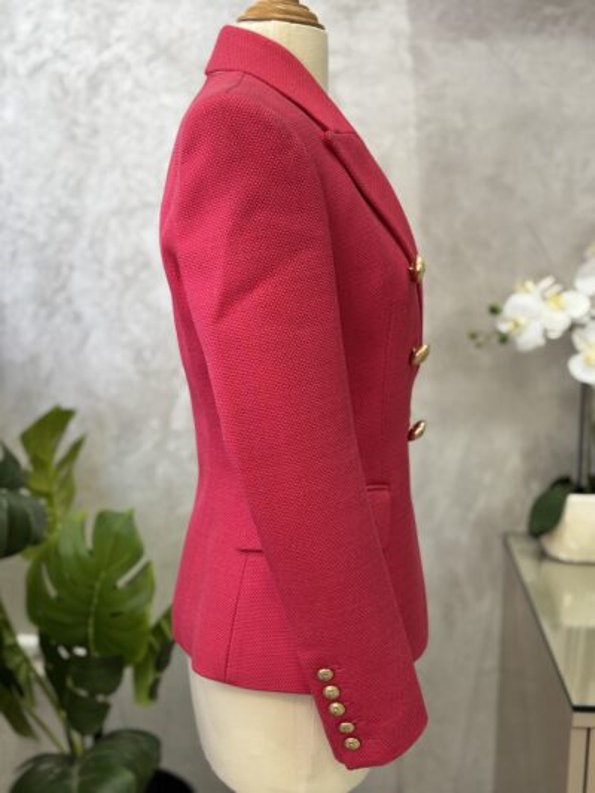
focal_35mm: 52
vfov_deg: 36.8
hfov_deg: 28.0
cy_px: 396
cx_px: 298
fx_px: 1191
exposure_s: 1/50
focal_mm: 5.96
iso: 50
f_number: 1.6
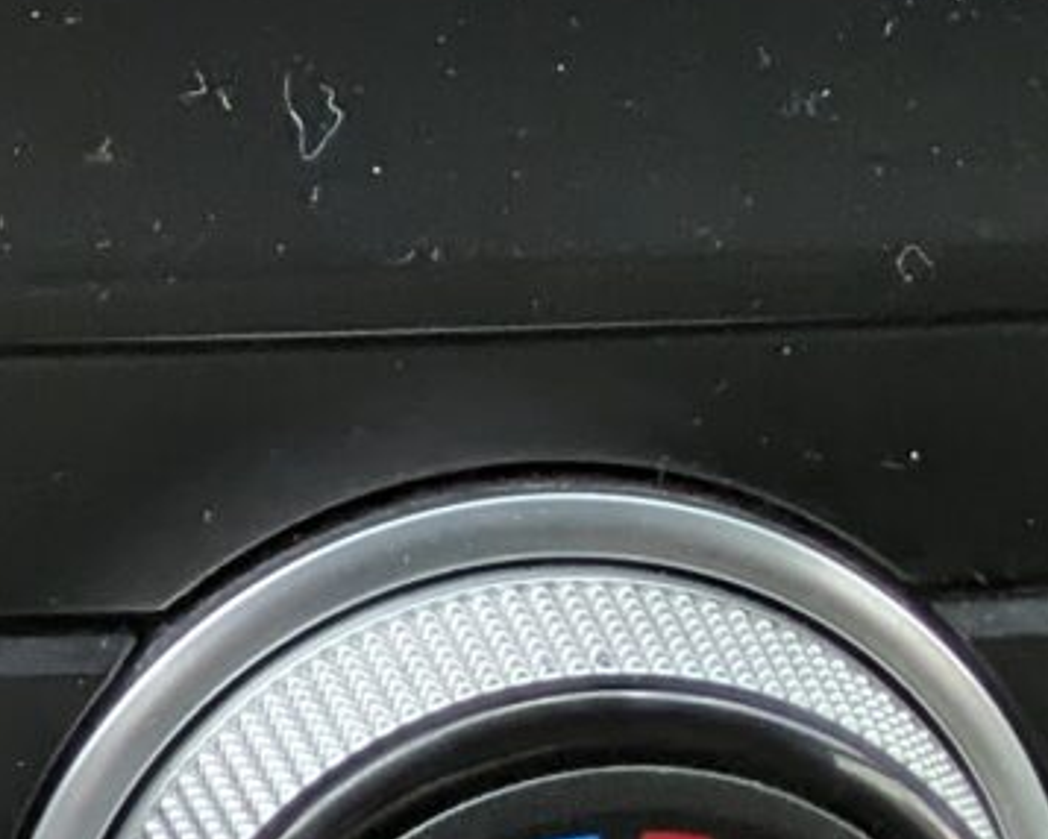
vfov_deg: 8.7
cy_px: -229
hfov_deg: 11.0
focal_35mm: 175
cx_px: 176
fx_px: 5431
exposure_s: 1/120
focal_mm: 5.43
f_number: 1.89
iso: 115
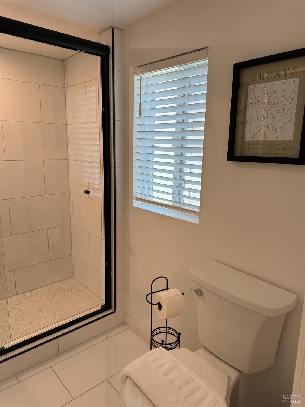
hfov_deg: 56.8
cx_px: 152
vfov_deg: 71.6
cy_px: 204
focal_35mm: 24
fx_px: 282
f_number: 1.78
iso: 125
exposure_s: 1/120
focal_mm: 6.86
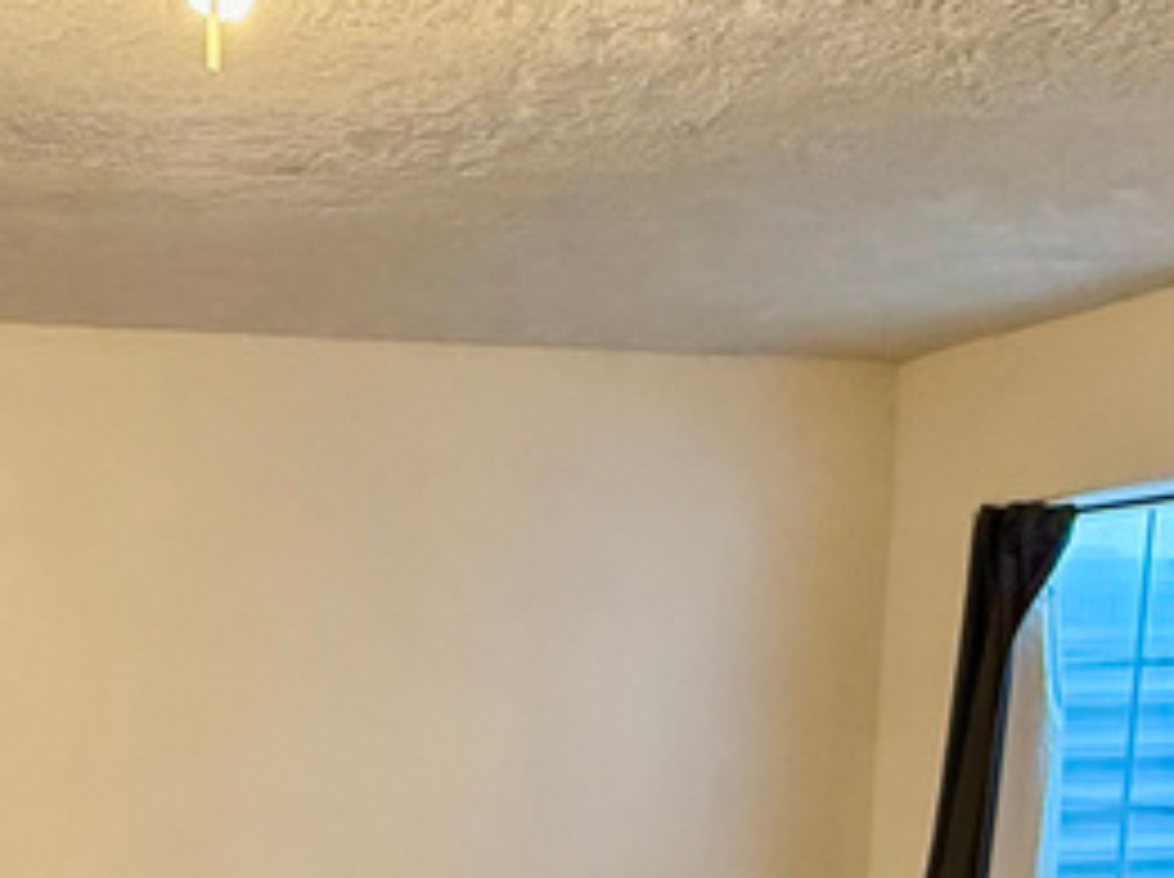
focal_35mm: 55
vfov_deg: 22.5
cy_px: 1261
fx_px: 1863
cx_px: 423
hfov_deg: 34.8
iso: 640
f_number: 2.2
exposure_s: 1/120
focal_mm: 2.22
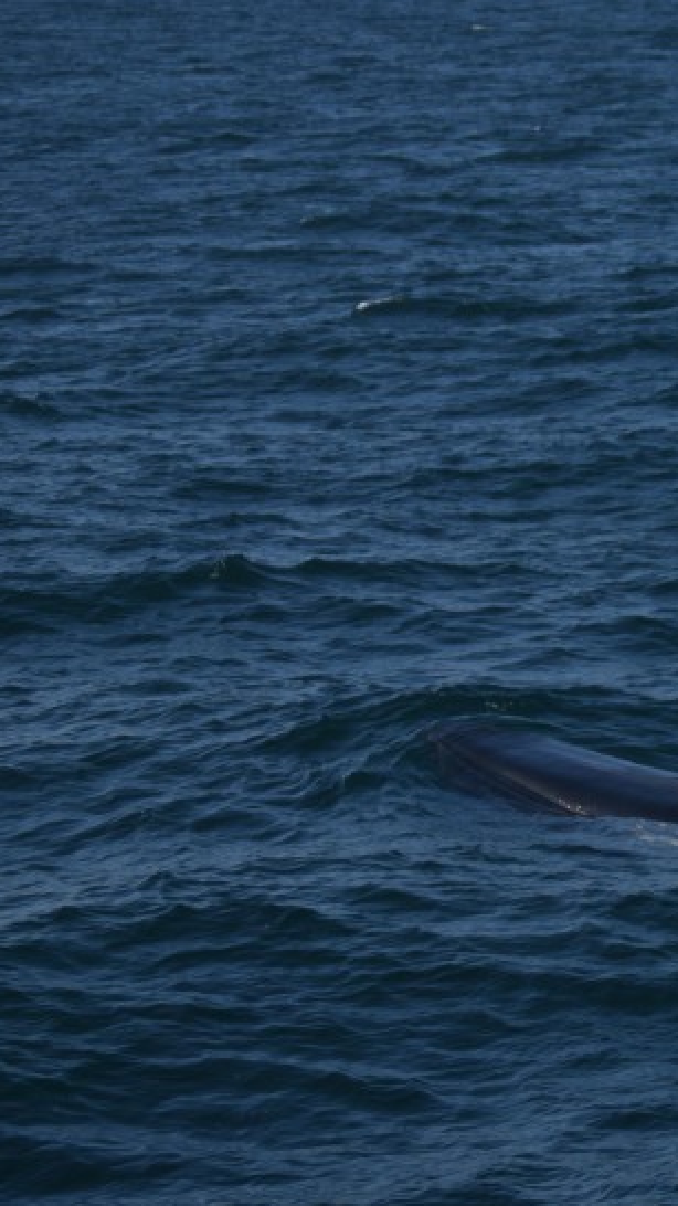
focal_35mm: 171
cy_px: 687
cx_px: 892
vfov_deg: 12.6
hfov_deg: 7.0
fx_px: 5468
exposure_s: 1/4000
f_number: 4
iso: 200
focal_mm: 55
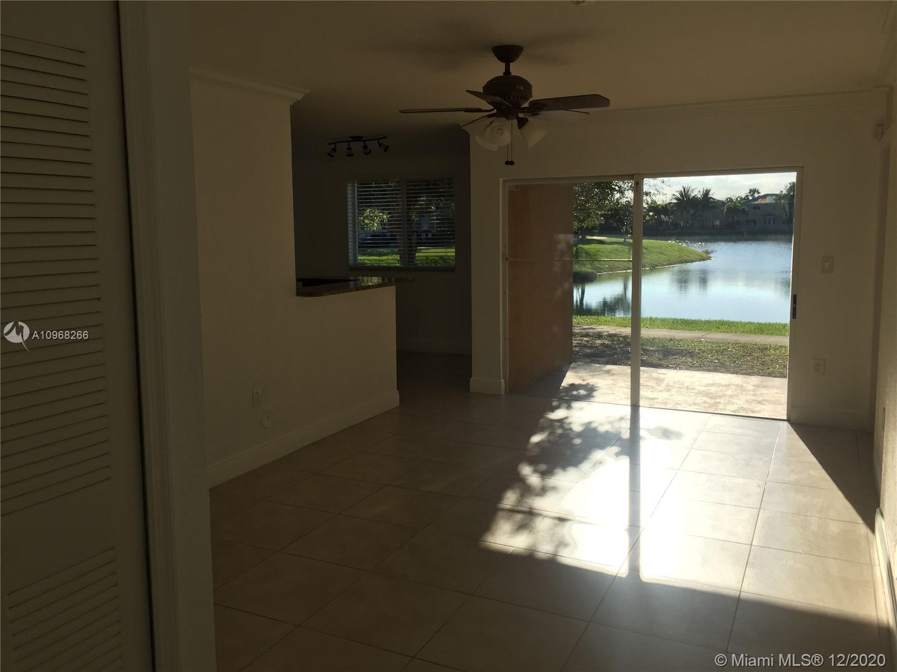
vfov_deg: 48.2
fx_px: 751
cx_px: 448
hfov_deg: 61.7
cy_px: 336
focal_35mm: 29
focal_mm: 4.15
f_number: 2.2
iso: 32
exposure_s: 1/2198
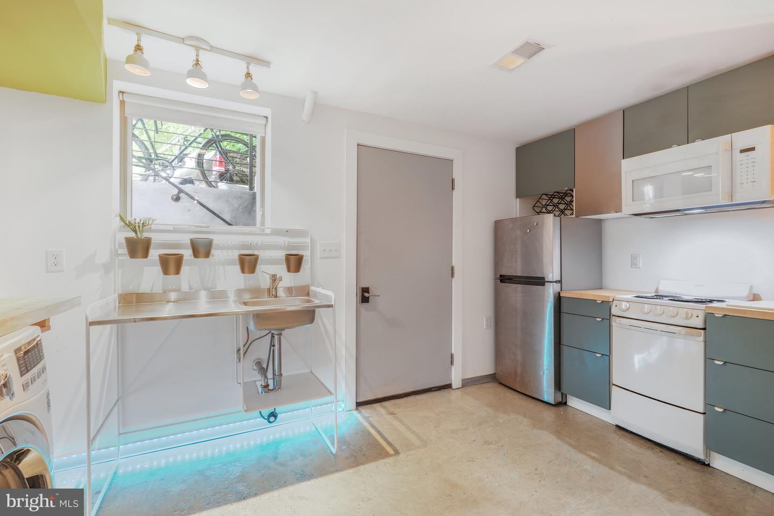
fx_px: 344
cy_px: 258
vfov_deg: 73.7
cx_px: 387
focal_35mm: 16
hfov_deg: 96.7
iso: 200
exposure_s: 2
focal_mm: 16
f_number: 8
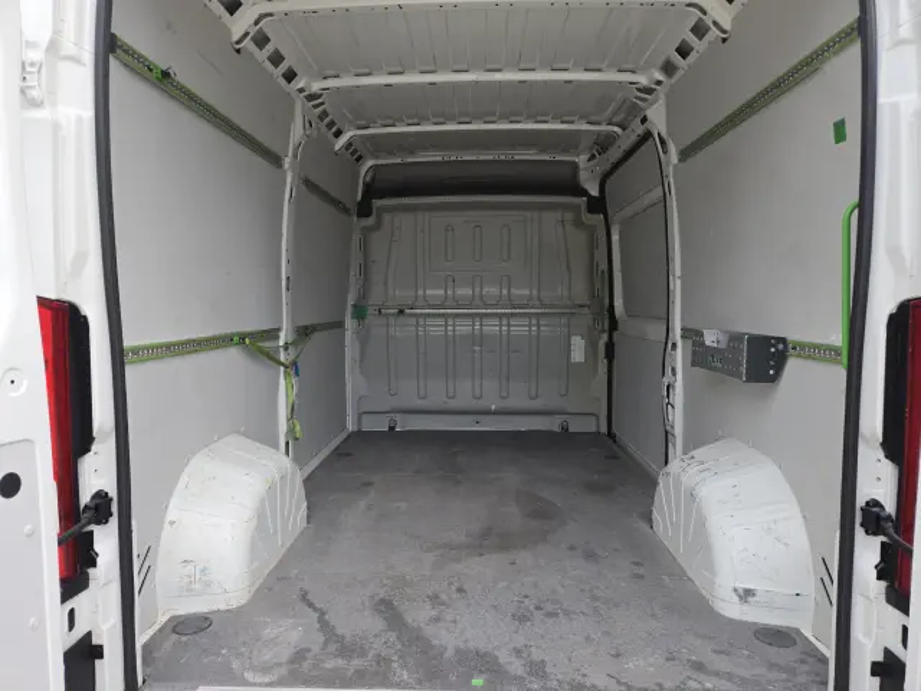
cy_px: 346
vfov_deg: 58.9
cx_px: 460
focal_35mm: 23
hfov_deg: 73.9
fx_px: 612
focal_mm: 5.4
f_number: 1.8
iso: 80
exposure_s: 1/180
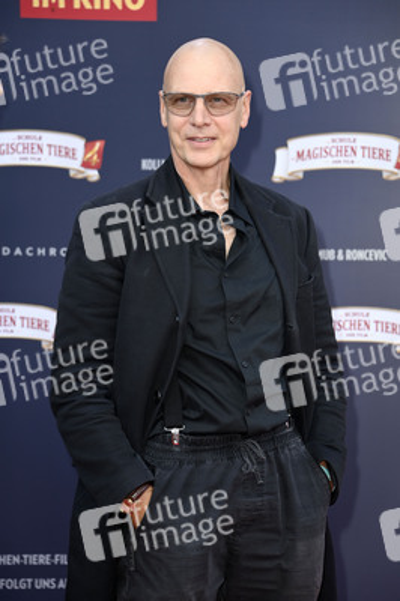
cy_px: 300
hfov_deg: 13.0
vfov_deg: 19.5
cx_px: 200
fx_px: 1753
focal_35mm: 105
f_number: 5.6
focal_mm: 105
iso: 640
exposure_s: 1/250
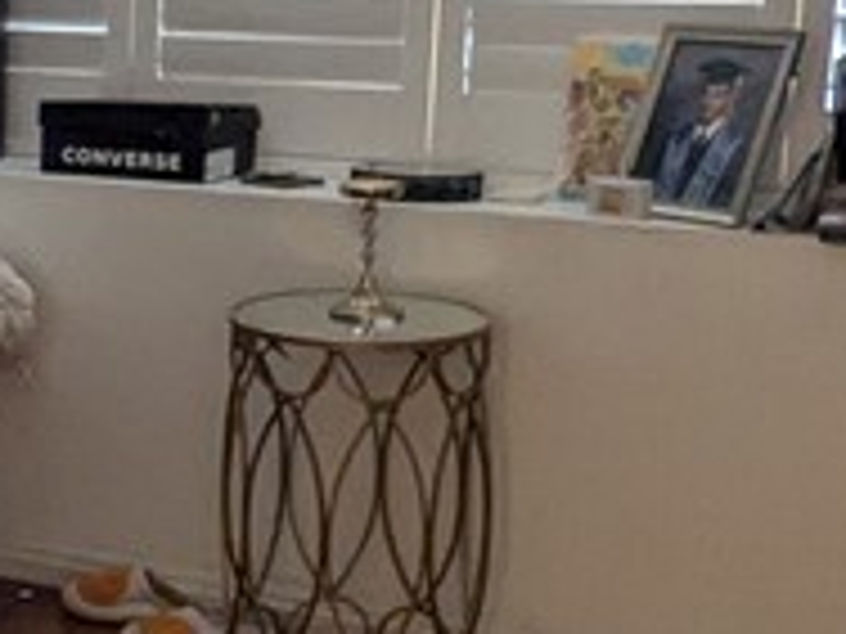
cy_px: 391
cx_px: -250
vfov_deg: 17.0
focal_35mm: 87
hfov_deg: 20.6
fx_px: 2126
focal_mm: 2.35
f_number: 2.2
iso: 338
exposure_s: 1/24
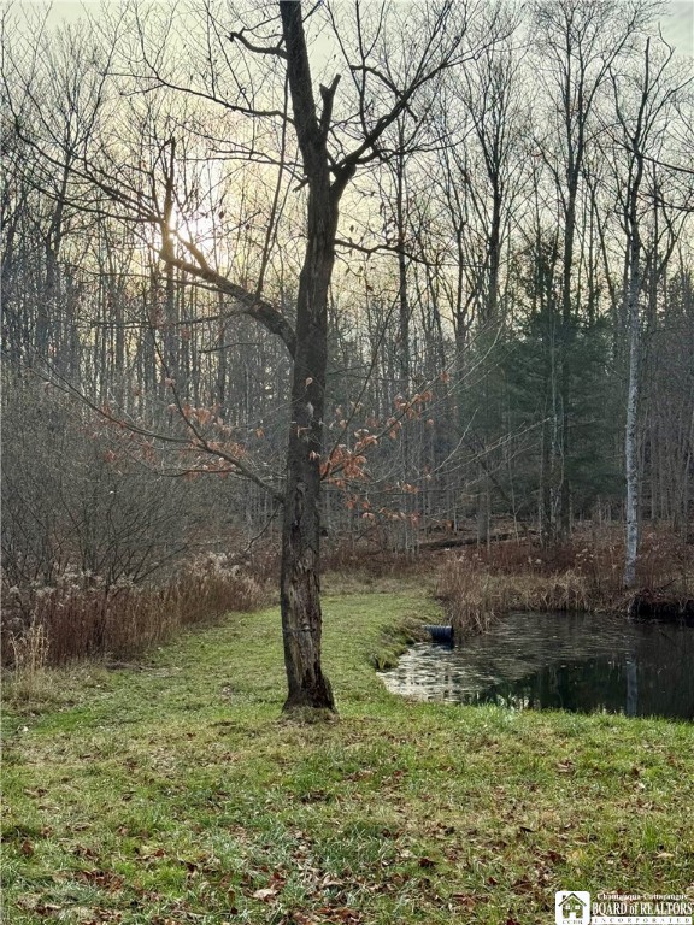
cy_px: 462
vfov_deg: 39.7
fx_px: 1283
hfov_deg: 30.3
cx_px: 347
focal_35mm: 48
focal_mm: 6.76
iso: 80
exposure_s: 1/1403
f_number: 1.78
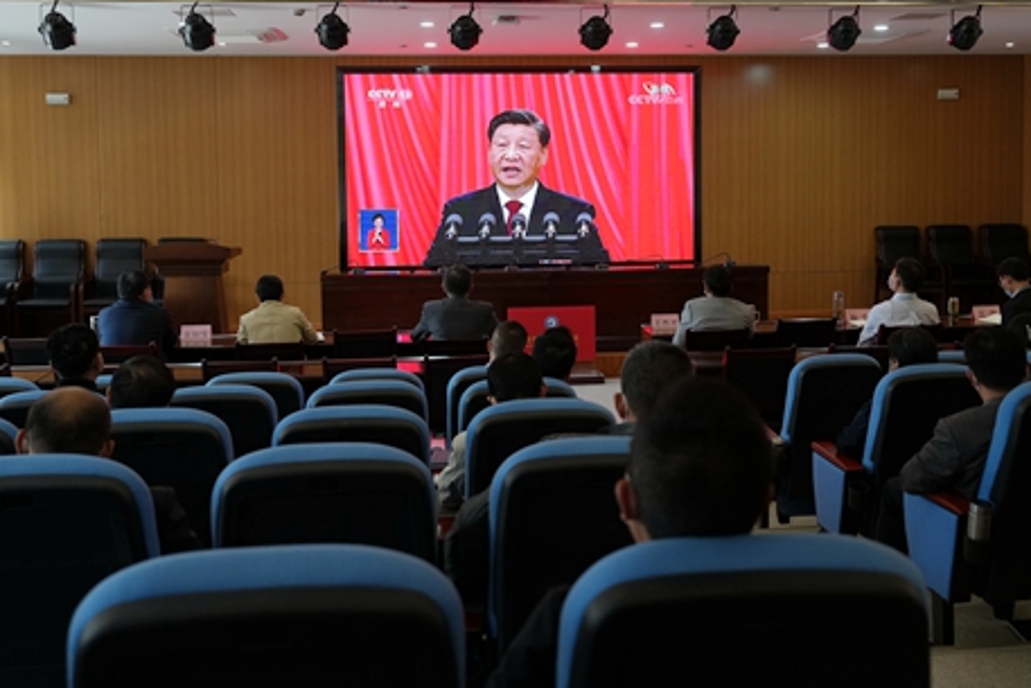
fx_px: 1203
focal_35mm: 42
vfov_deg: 31.7
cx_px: 530
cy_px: 241
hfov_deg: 46.4
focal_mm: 32
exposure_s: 1/160
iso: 800
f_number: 3.5
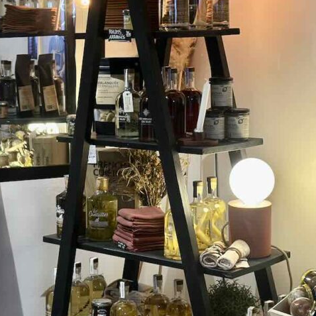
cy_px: 149
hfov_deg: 19.1
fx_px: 940
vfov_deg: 19.1
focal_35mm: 91
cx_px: 140
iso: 125
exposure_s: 1/50
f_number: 1.78
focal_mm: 6.86
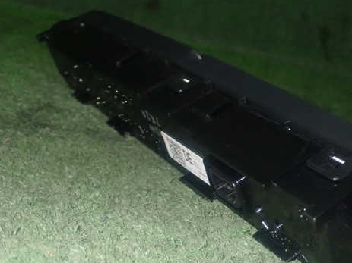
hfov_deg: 33.6
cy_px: 150
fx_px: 579
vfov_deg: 25.6
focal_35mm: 57
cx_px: 222
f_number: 9
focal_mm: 7.84
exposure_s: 1/40
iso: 800
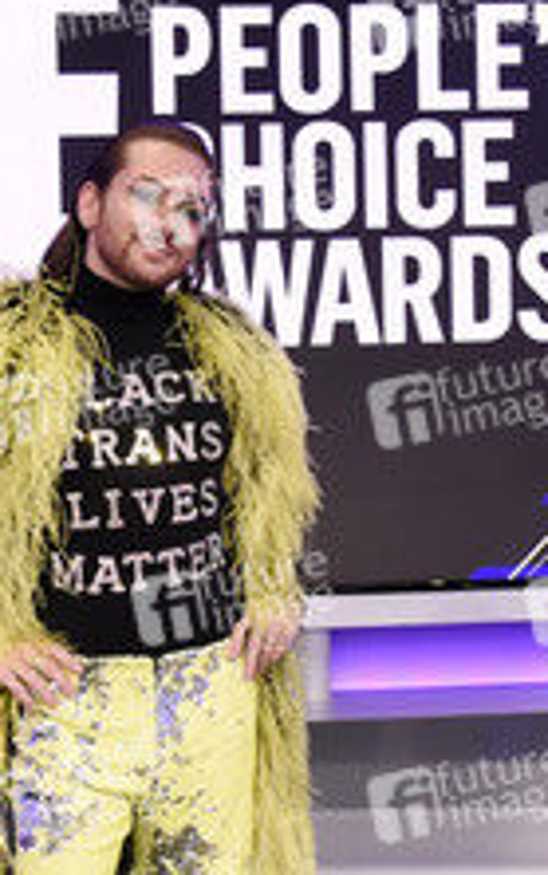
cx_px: 128
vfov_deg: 31.9
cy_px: 501
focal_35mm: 64
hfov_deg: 20.2
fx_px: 1527
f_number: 6.3
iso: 3200
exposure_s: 1/60
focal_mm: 31
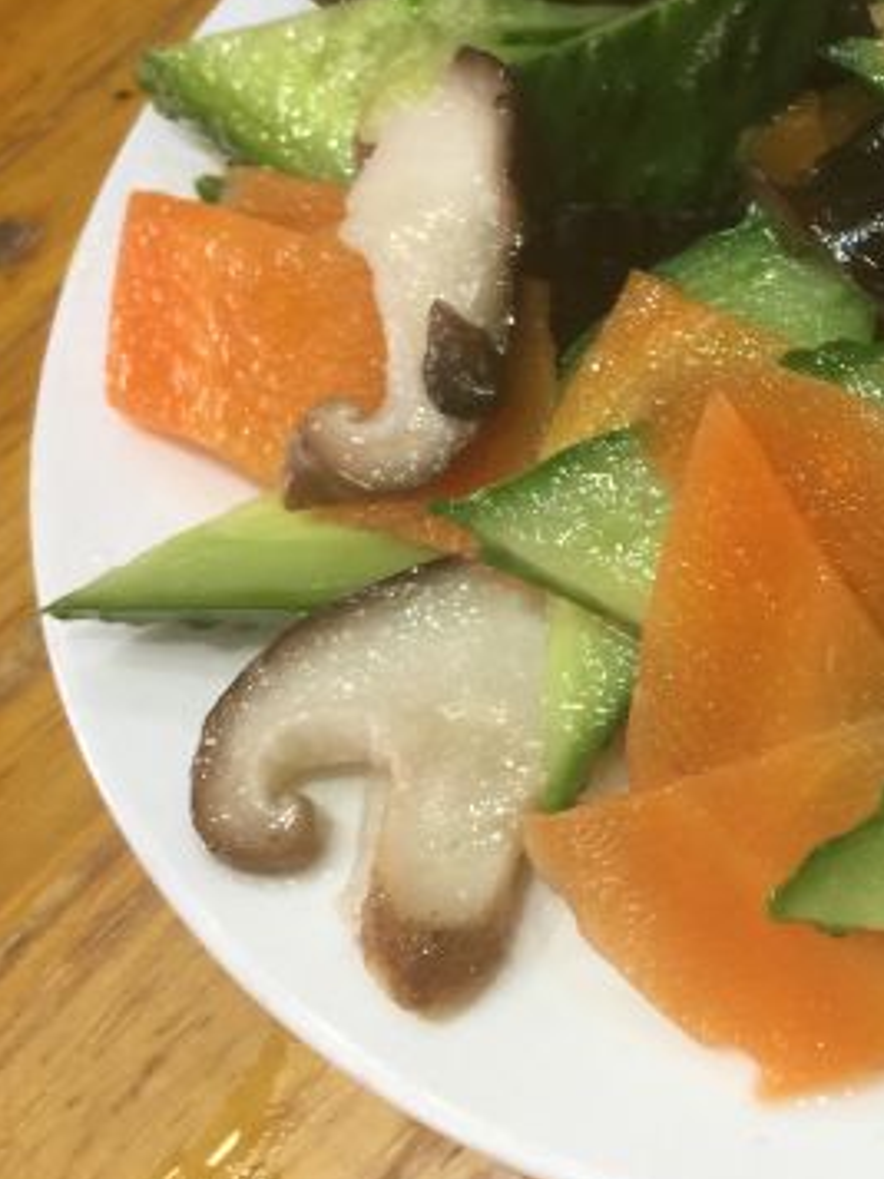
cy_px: 429
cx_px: 1152
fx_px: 1941
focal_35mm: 57
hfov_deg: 22.8
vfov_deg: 33.6
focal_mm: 4.15
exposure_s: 1/17
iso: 40
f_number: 2.2
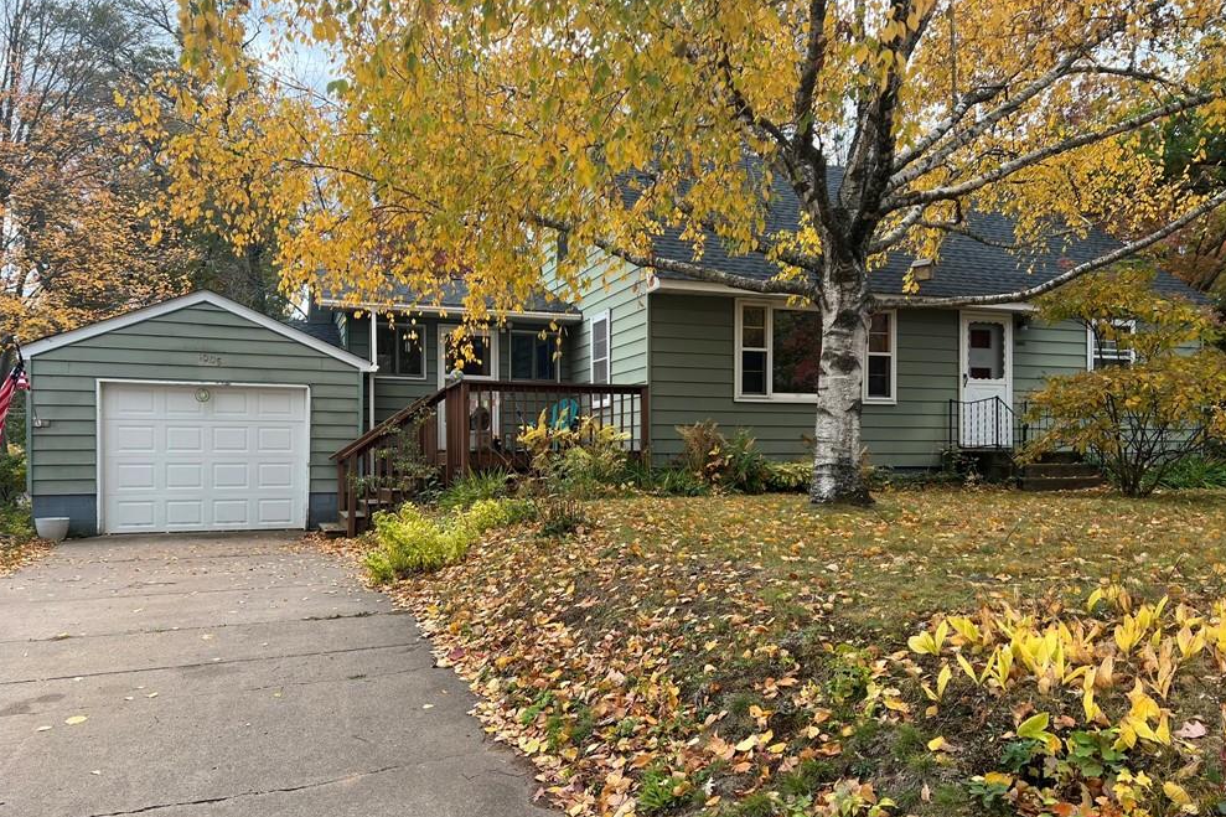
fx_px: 953
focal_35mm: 28
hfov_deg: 65.5
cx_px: 625
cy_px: 459
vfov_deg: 46.3
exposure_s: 1/873
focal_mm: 5.7
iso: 50
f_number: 1.5
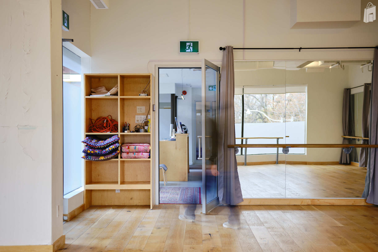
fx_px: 493
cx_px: 189
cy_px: 126
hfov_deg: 41.9
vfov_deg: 28.6
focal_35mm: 47
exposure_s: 1/2
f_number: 2
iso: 200
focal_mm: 31
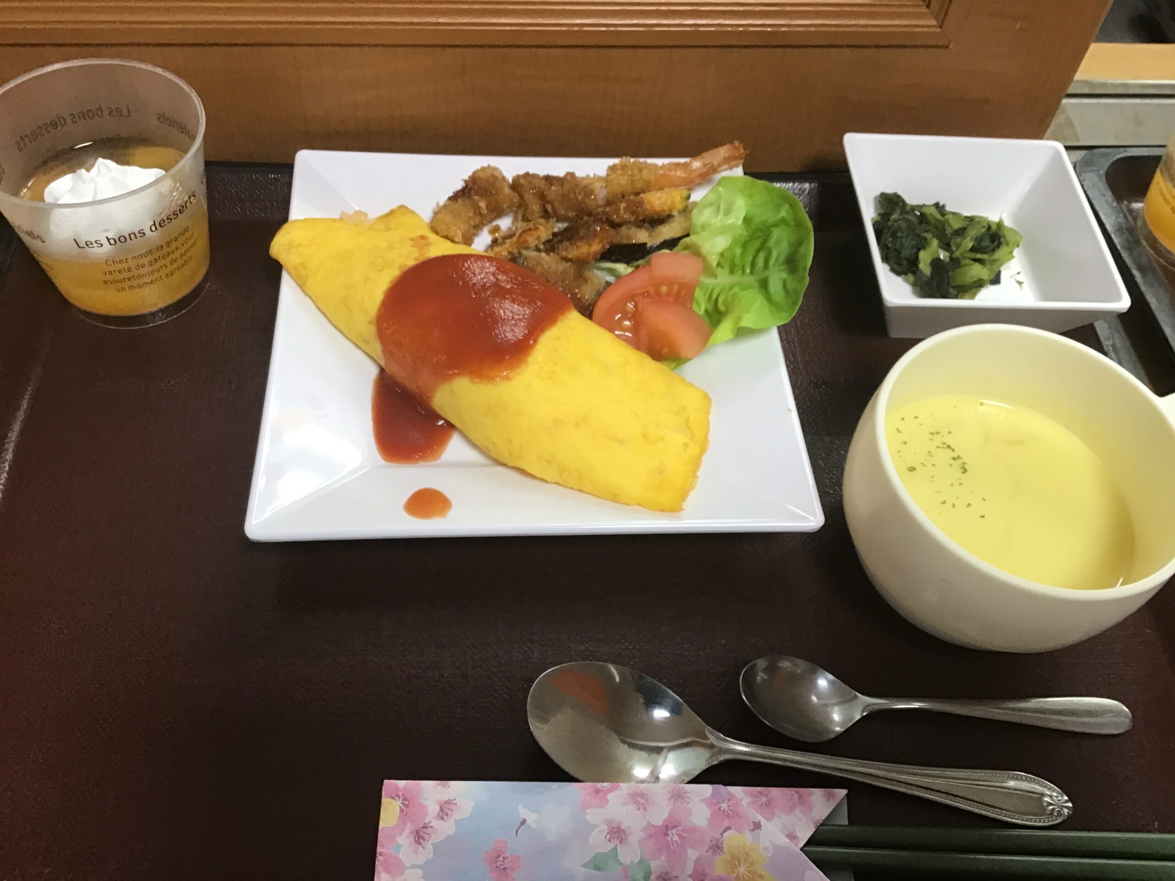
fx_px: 1052
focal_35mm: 31
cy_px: 440
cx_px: 588
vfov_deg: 45.4
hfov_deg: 58.4
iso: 64
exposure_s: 1/30
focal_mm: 3.3
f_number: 2.4
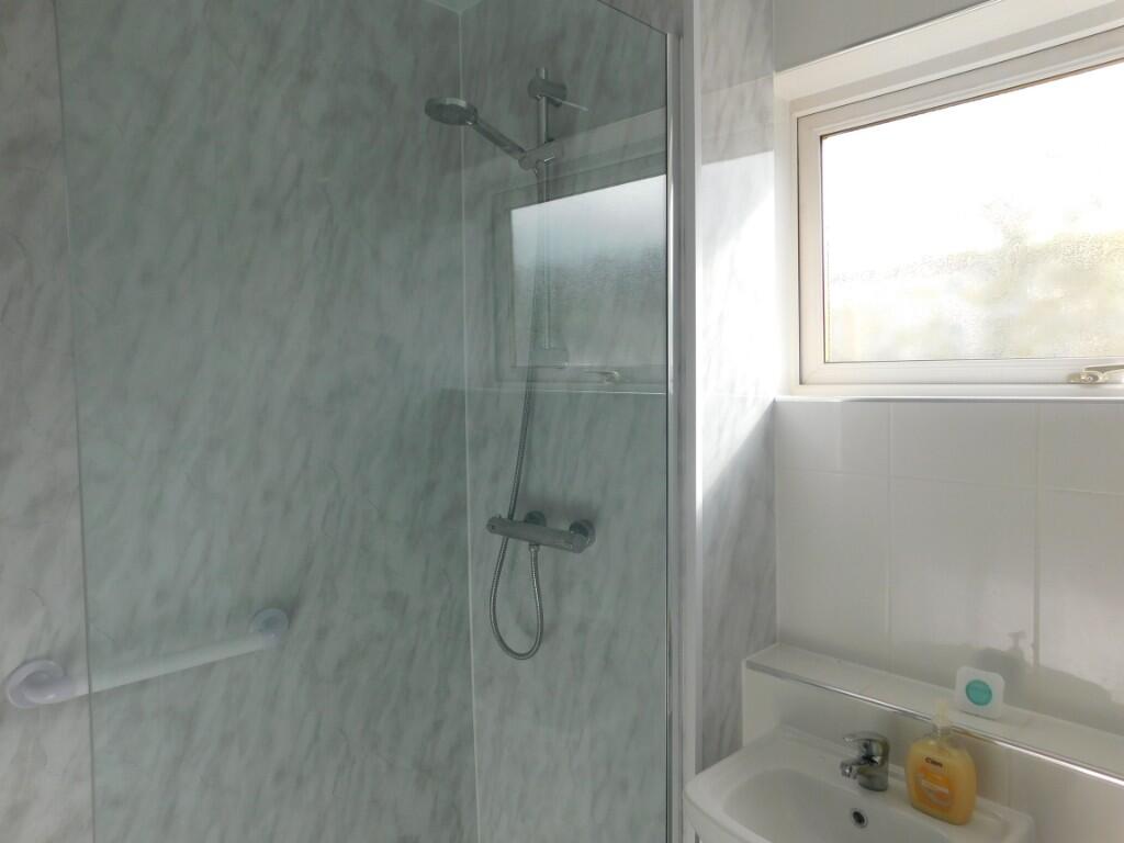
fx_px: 747
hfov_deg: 73.9
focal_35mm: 23
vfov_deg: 58.9
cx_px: 562
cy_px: 422
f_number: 3
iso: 125
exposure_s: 1/250
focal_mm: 4
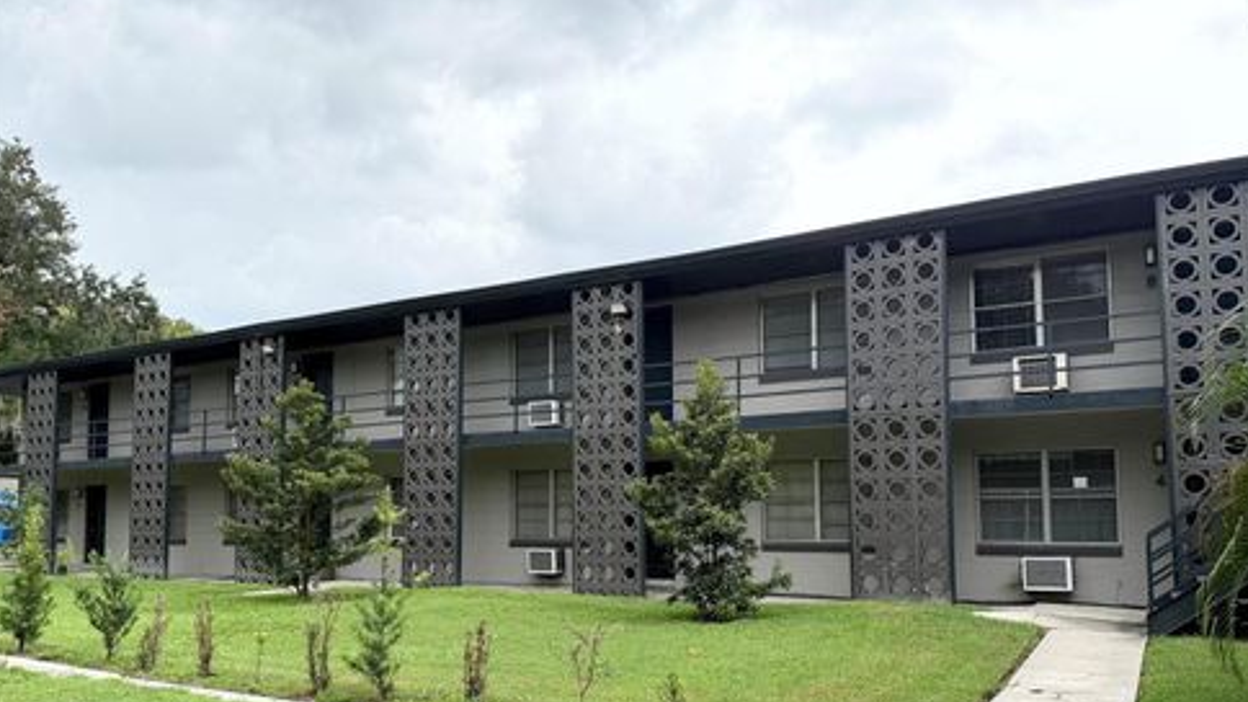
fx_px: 893
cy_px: 458
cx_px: 629
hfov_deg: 69.9
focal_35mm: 27
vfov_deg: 42.4
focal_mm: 6.76
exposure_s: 1/2445
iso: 100
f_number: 1.78
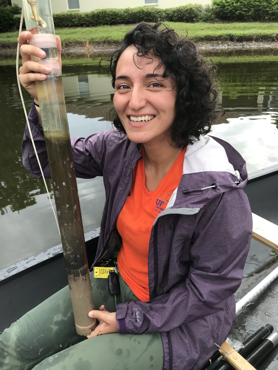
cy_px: 185
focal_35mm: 28
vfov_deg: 63.4
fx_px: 300
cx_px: 139
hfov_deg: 49.7
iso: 20
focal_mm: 3.99
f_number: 1.8
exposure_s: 1/399
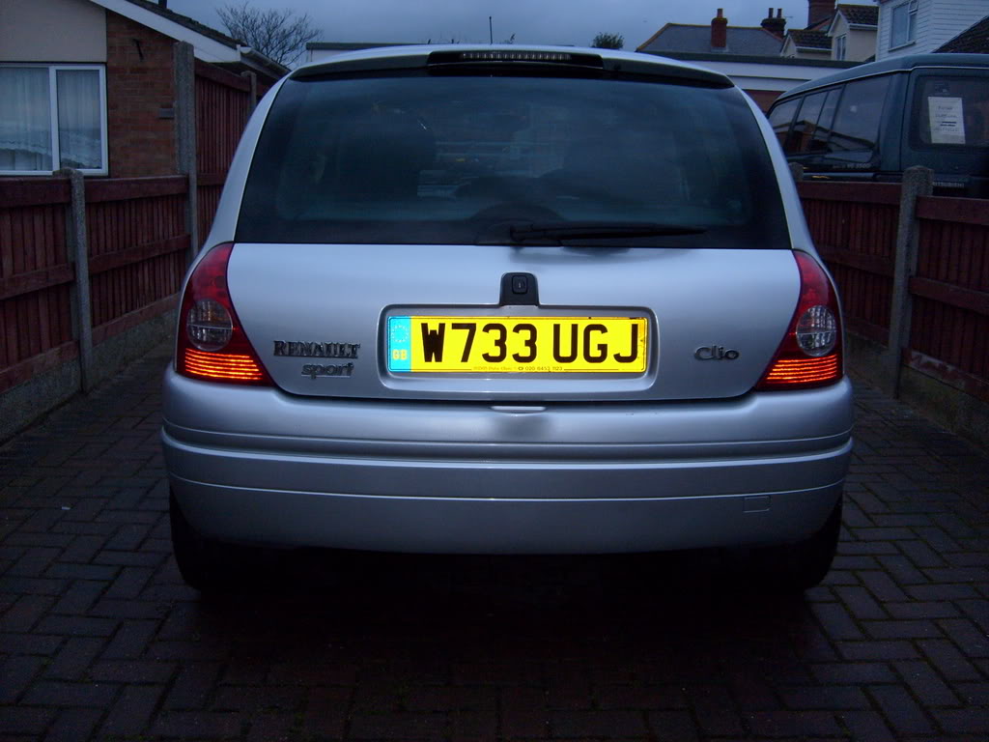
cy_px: 371
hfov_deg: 52.6
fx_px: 1000
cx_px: 494
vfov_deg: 40.7
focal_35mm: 35
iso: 100
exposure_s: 1/45
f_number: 2.8
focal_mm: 5.8
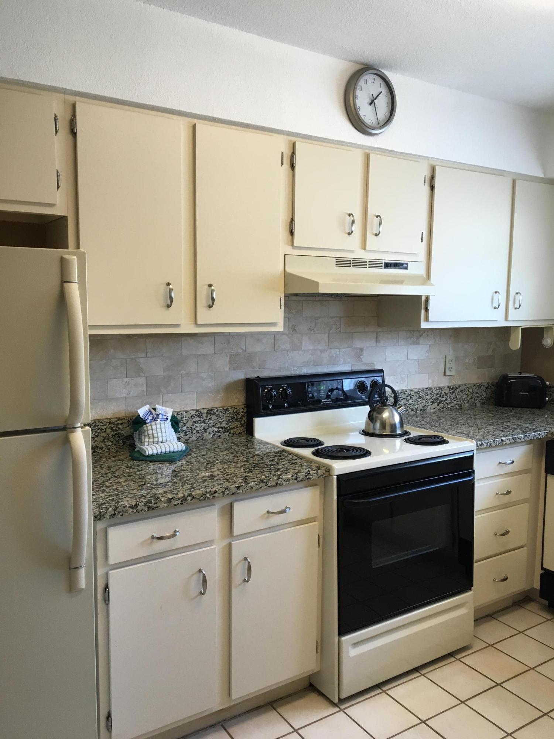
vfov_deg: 61.7
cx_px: 277
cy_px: 370
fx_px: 619
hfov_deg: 48.2
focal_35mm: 29
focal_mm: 4.15
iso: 40
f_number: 2.2
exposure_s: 1/30
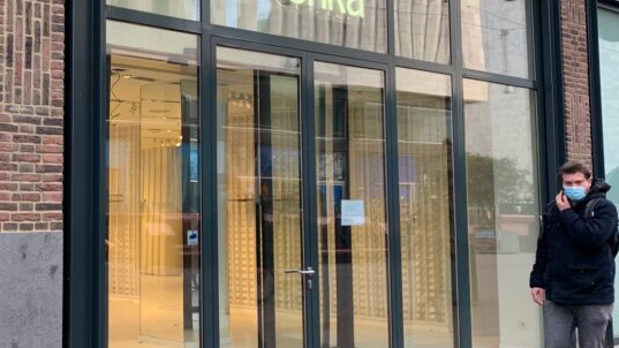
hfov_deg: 37.2
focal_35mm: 54
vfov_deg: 22.2
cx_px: 130
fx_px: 886
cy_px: 124
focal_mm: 4.25
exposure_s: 1/122
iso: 25
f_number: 1.8
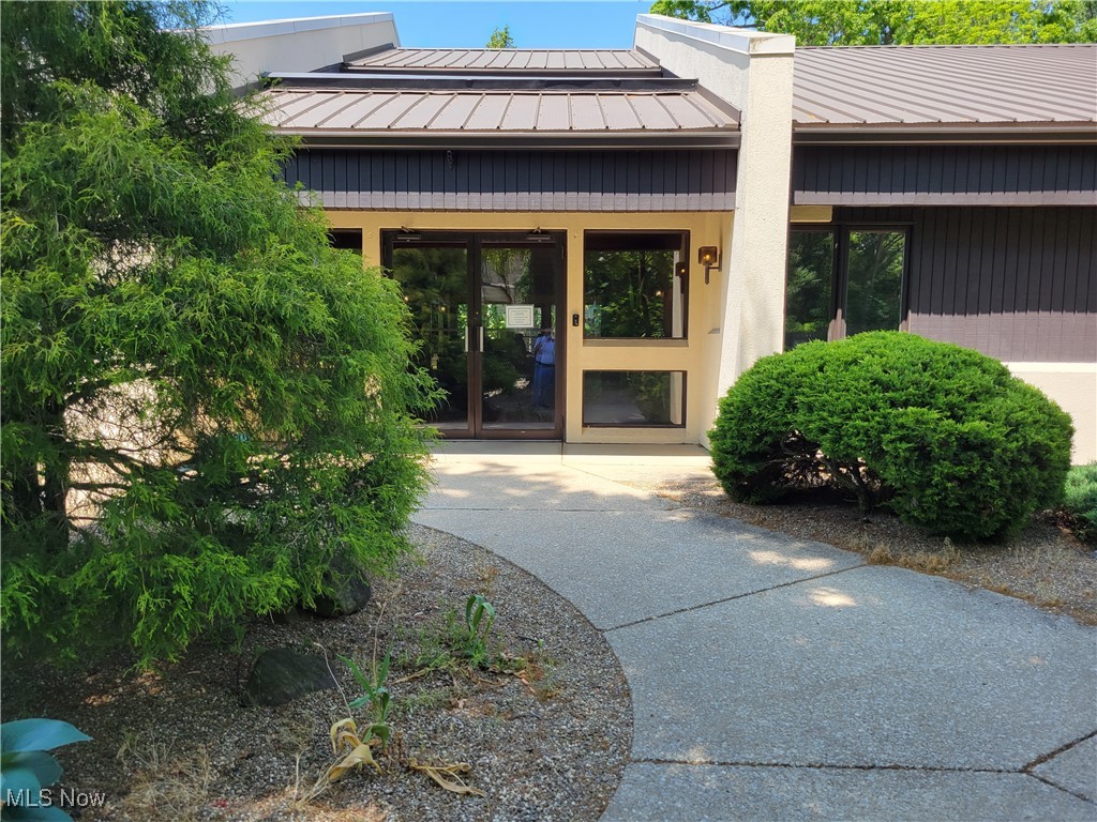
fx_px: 824
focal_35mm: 26
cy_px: 411
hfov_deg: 67.3
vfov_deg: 53.1
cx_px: 548
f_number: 1.8
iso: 40
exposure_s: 1/532
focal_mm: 5.4
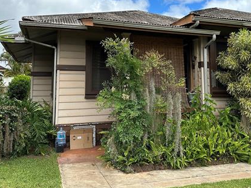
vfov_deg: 38.3
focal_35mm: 37
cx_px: 153
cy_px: 64
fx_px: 268
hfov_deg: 49.8
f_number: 1.78
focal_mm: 6.86
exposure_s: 1/3861
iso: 80
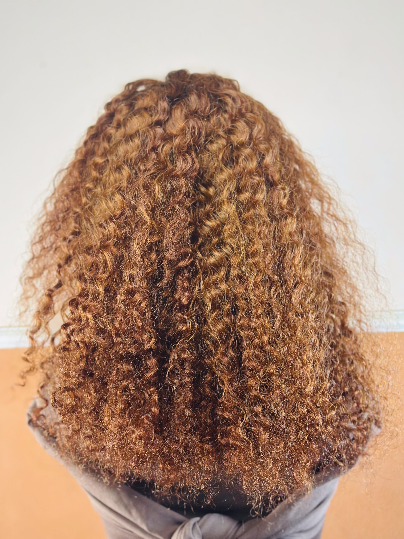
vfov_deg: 39.7
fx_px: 747
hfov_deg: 30.3
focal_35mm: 48
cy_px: 270
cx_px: 202
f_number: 1.78
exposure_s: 1/85
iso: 125
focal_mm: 6.86
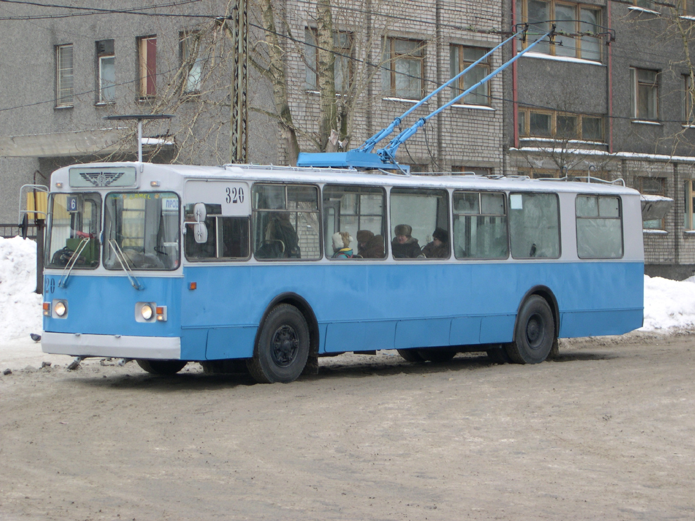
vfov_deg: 13.0
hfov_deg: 17.3
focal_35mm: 114
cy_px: 260
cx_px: 348
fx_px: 2289
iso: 100
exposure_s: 1/80.2
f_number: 4.9
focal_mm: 24
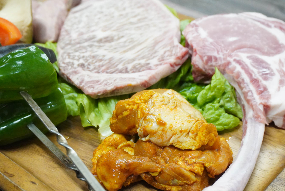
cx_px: 142
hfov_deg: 35.9
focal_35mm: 56
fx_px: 440
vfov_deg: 24.4
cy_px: 96
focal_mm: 37
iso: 10000
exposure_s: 1/200
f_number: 8
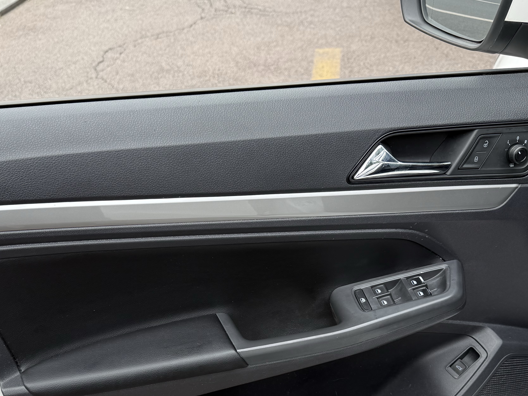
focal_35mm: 41
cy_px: 323
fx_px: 625
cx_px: 244
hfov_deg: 45.7
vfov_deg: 34.0
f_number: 1.78
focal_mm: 6.76
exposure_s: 1/504
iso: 80
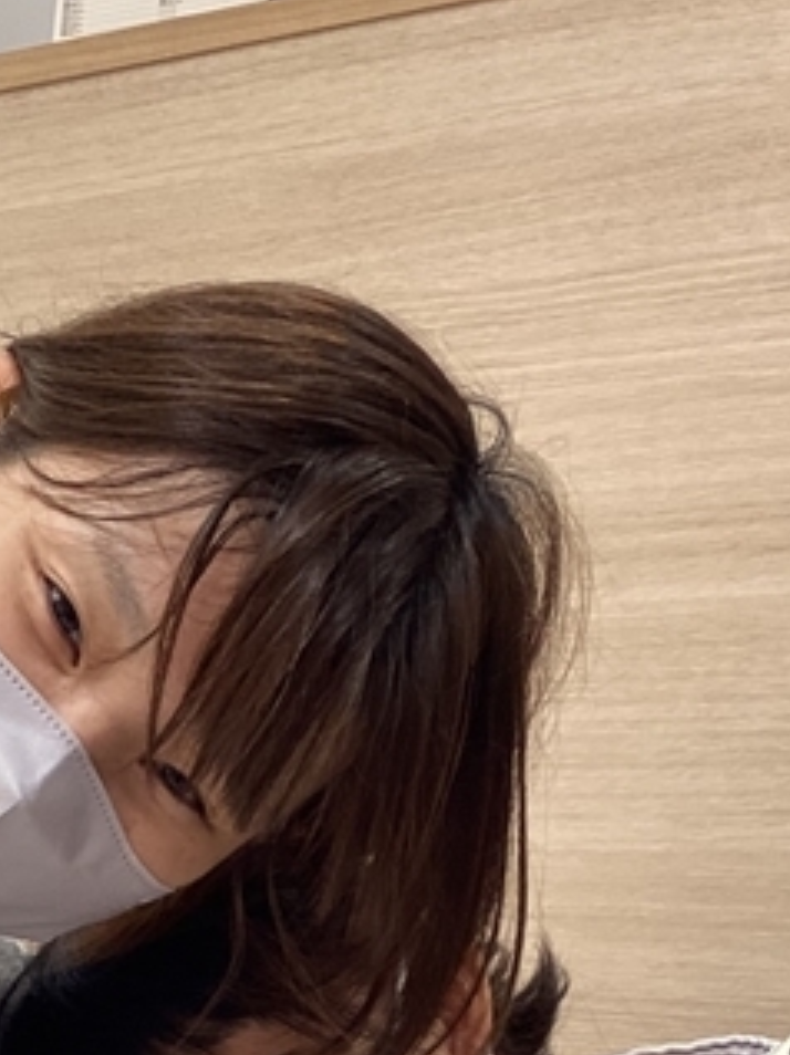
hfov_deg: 18.6
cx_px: 106
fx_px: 2377
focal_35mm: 78
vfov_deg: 23.7
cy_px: 1115
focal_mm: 3.3
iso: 80
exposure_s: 1/50
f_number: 2.4
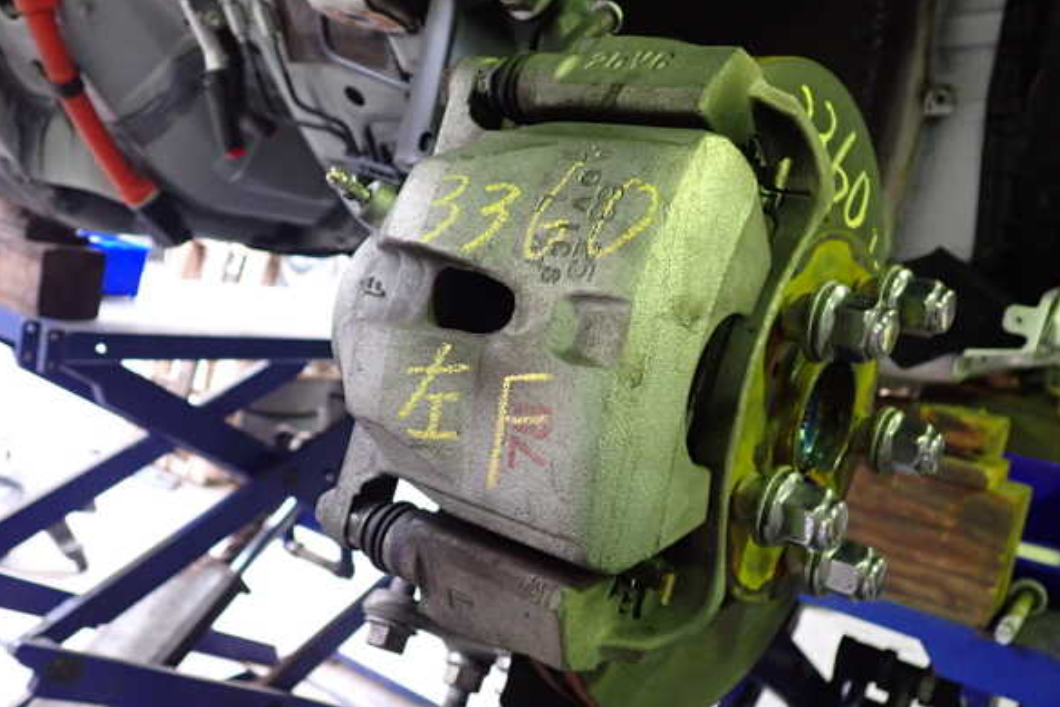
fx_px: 942
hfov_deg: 58.7
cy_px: 361
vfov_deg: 41.1
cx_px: 522
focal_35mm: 32
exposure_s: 1/30
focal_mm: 5.4
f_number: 2.3
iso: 500
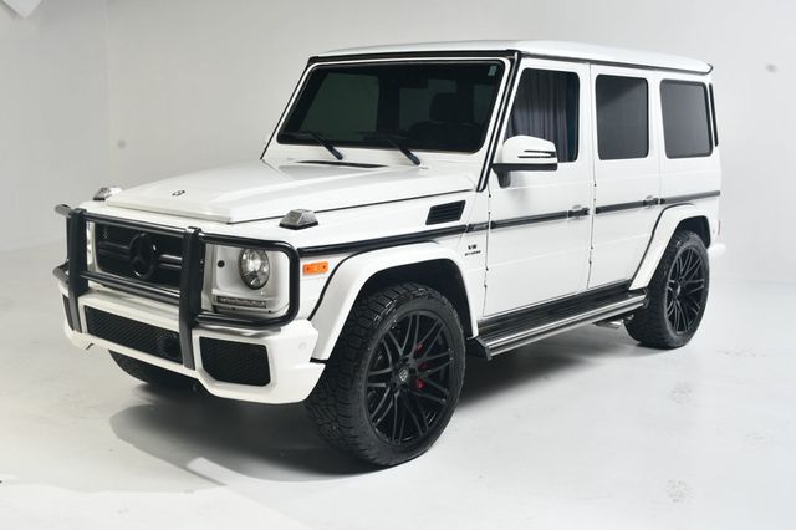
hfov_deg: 49.6
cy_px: 265
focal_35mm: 39
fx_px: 862
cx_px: 398
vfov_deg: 34.2
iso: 100
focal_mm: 26
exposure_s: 1/160
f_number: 11
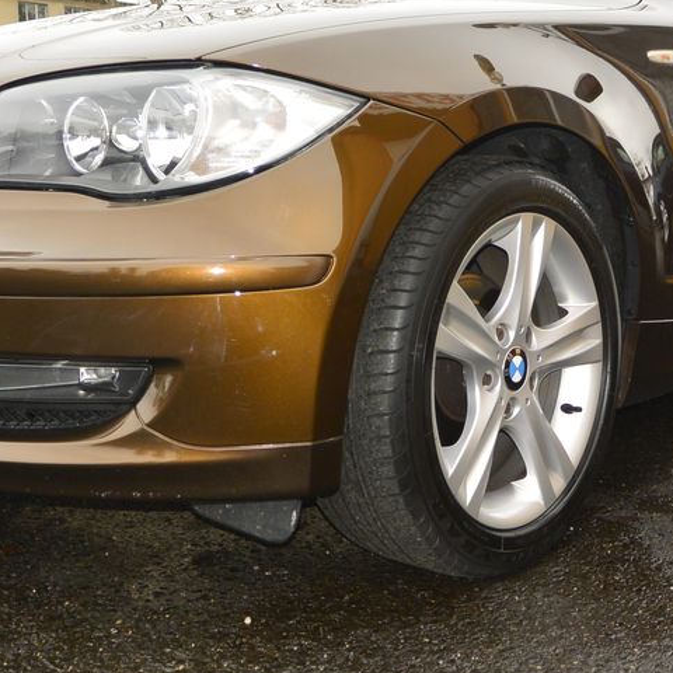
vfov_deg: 34.5
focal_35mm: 49
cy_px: 246
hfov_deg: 34.7
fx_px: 1078
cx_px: 346
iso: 160
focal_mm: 10
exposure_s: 1/125
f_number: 3.5
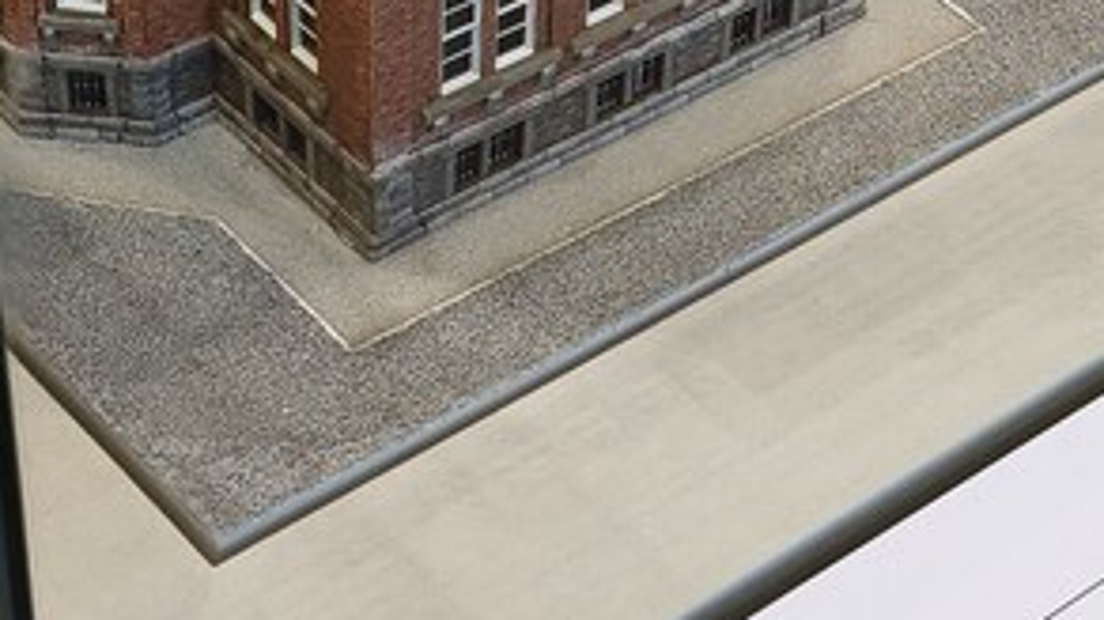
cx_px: 790
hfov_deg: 20.6
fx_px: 3014
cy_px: 174
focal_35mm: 103
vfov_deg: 11.7
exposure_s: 1/60
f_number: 1.65
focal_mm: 6.18
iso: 640
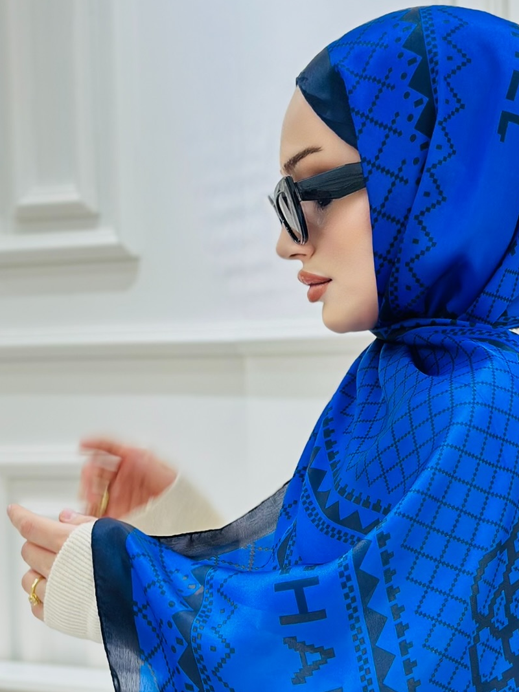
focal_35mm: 92
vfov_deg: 21.2
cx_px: 380
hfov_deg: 16.0
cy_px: 462
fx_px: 1840
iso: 125
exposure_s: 1/100
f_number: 1.78
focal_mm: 6.86
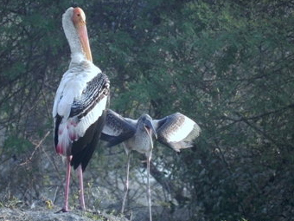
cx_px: 130
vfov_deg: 1.7
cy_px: 96
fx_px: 7618
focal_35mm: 897
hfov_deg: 2.2
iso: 160
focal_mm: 120
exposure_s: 1/125
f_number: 5
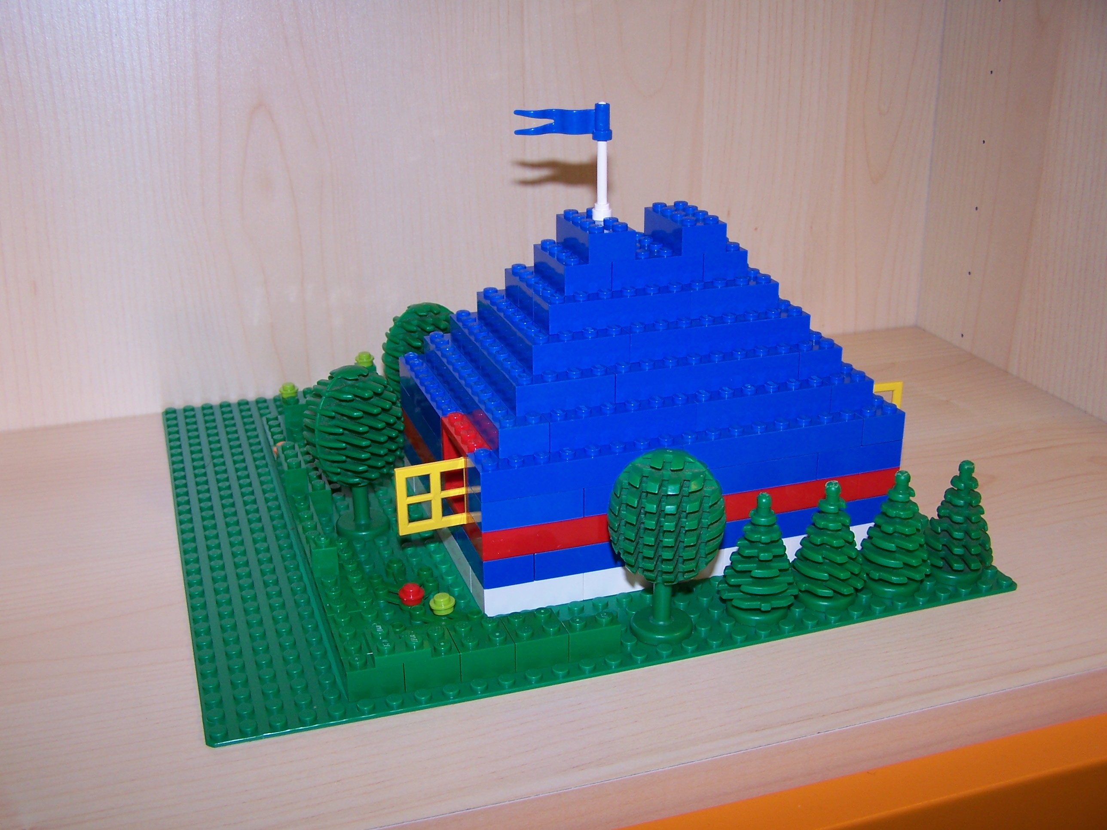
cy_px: 415
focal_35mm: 38
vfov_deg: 37.7
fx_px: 1215
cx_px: 554
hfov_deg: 49.0
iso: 80
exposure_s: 1/60
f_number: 2.8
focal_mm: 6.3
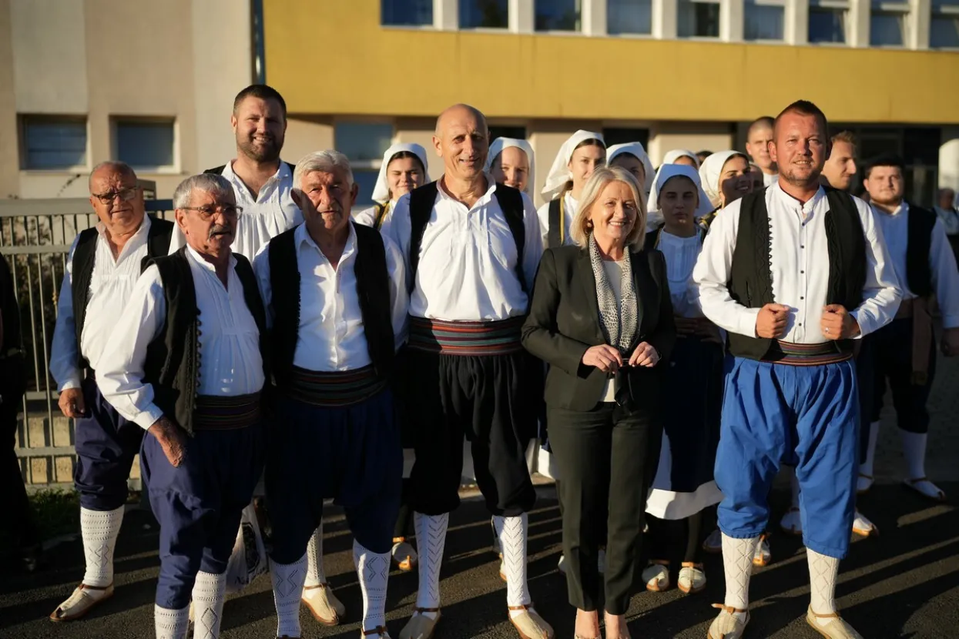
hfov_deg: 54.4
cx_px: 480
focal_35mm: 35
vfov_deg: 37.9
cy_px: 320
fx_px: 932
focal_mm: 35
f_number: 1.8
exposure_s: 1/5000
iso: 100
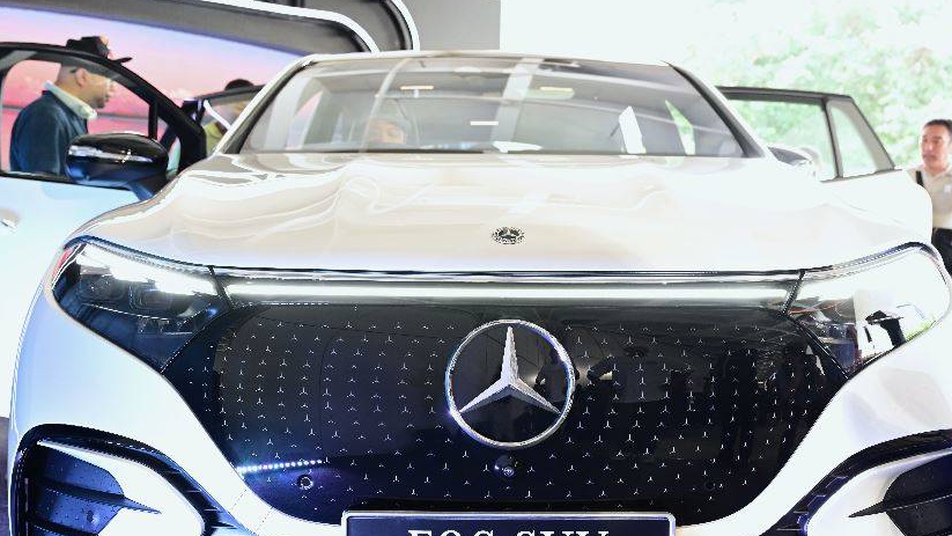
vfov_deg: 27.7
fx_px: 1085
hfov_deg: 47.4
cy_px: 307
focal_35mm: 43
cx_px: 480
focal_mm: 33
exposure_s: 1/80
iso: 1600
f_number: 4
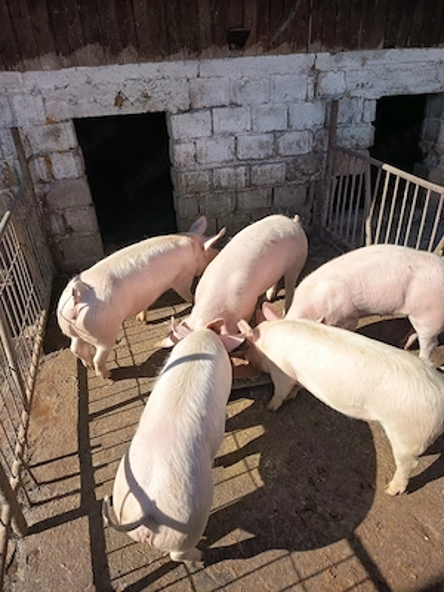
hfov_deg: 56.8
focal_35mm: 24
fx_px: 410
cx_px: 222
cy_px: 296
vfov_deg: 71.6
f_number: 1.7
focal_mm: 5.24
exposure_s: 1/481
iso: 50
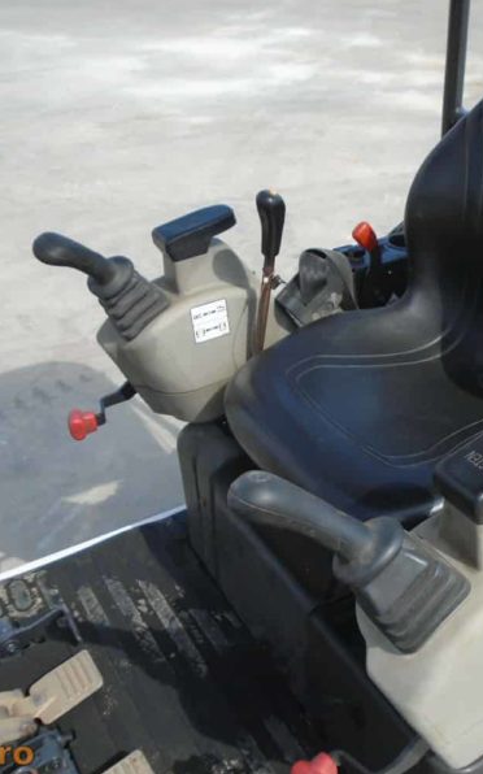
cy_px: 387
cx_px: 331
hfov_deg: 34.0
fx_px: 780
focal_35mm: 37
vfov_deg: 52.8
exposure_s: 1/800
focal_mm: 4.6
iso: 100
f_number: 3.2
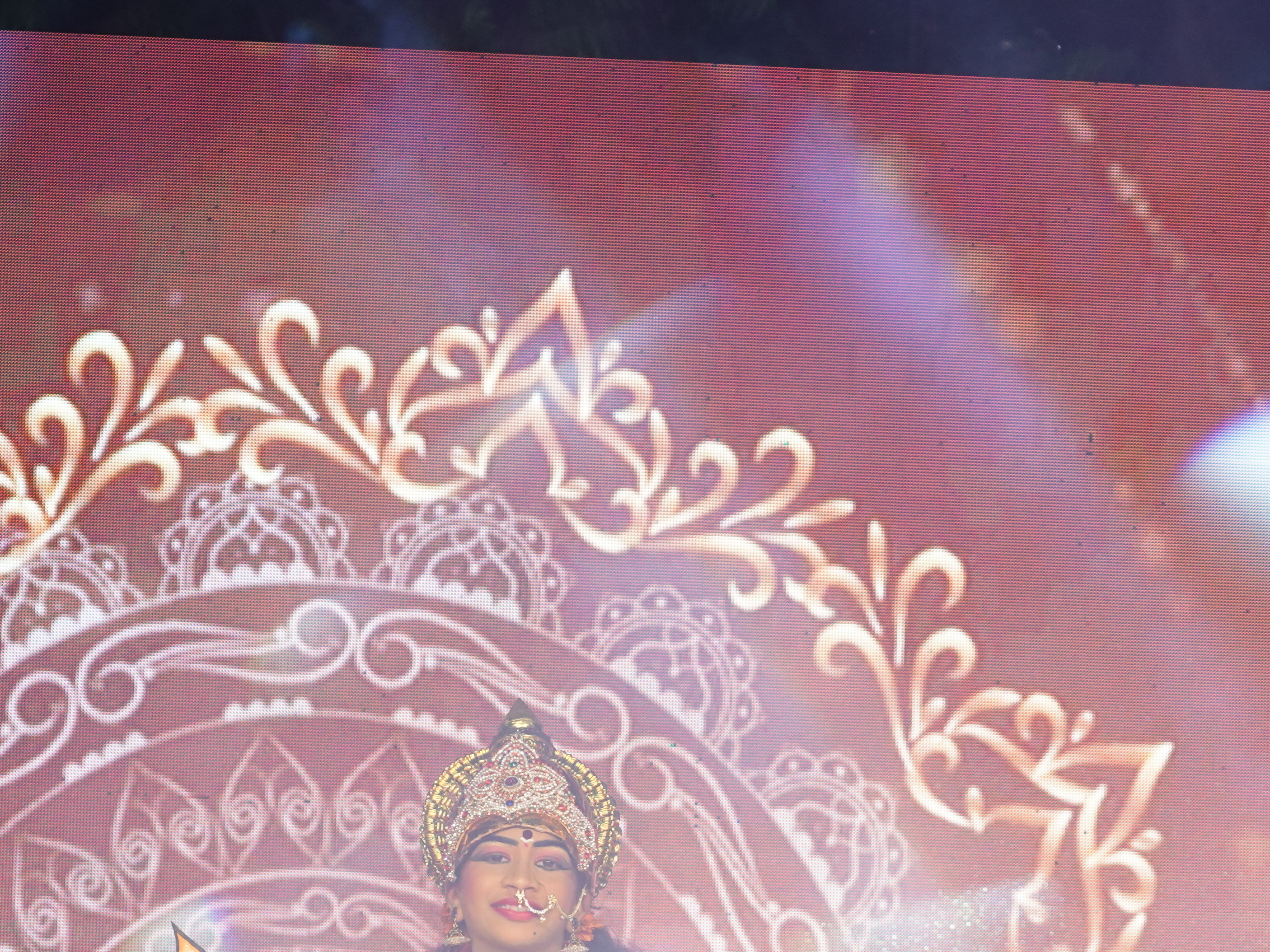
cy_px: 1123
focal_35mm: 185
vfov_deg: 8.0
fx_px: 6787
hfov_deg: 10.7
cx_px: 680
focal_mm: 68
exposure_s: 1/160
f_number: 4
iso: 1000
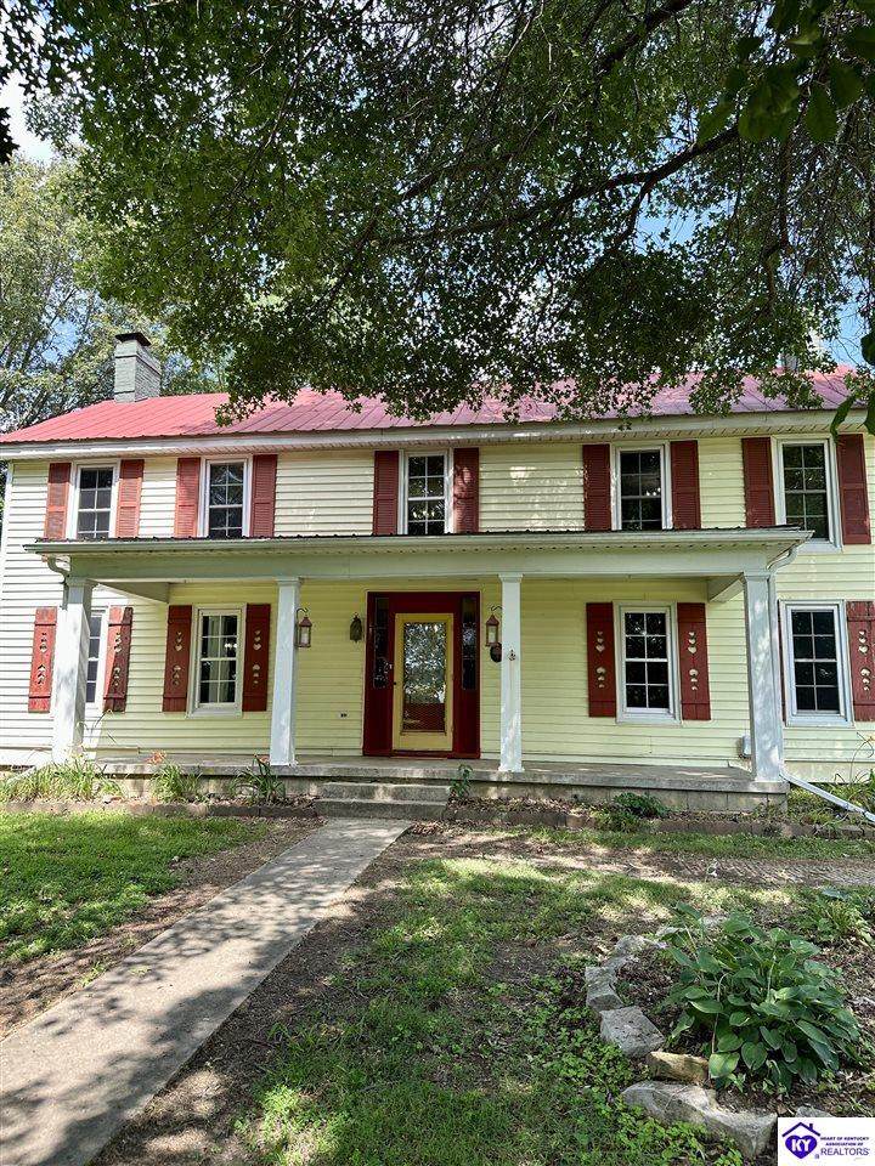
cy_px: 583
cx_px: 438
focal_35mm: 24
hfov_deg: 56.8
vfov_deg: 71.6
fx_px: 809
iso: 80
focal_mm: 6.86
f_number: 1.78
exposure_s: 1/634
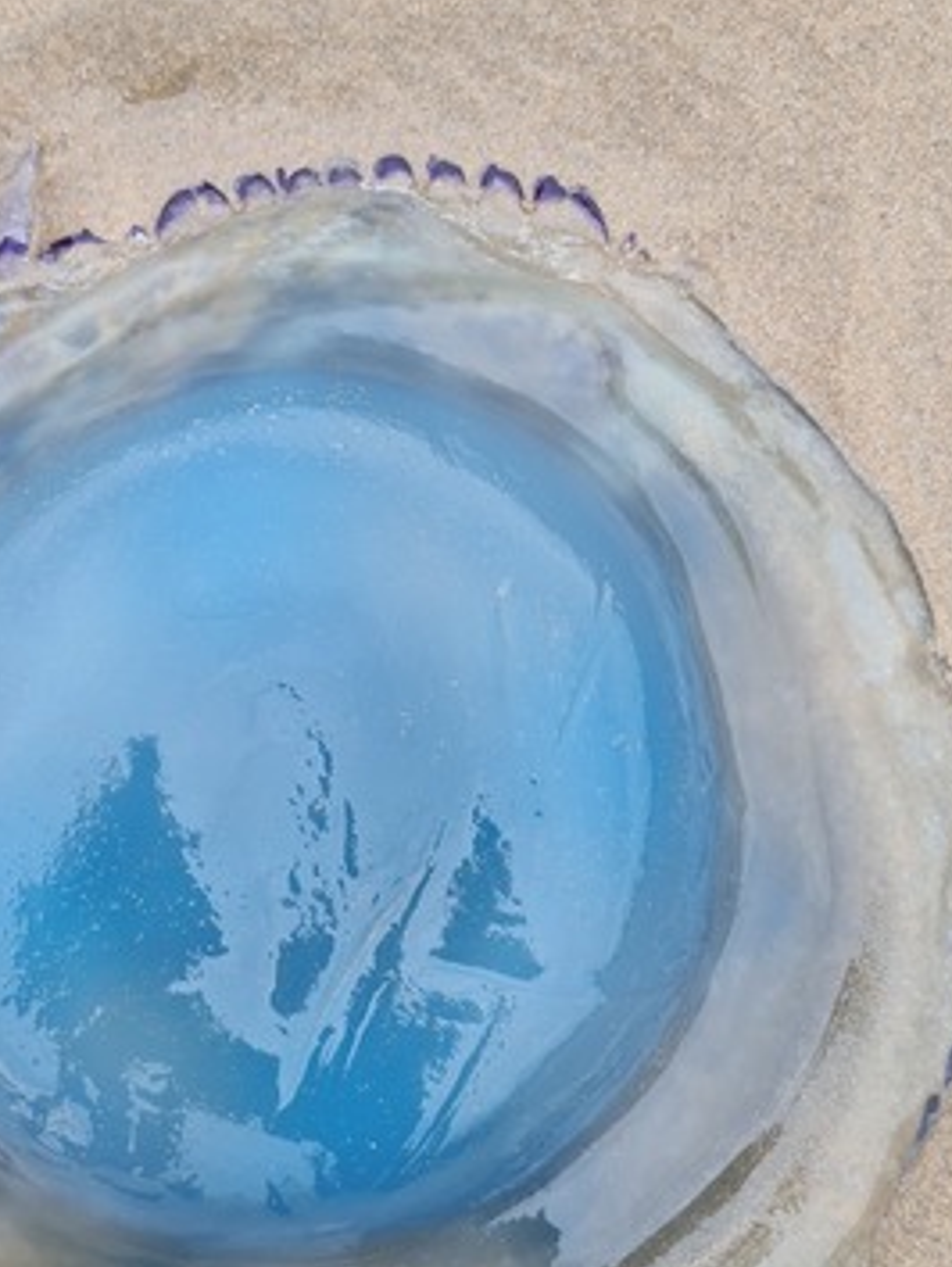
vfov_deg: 41.8
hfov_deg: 31.8
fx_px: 1648
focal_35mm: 45
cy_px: 768
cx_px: 279
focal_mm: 5.4
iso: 50
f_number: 1.8
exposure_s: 1/107
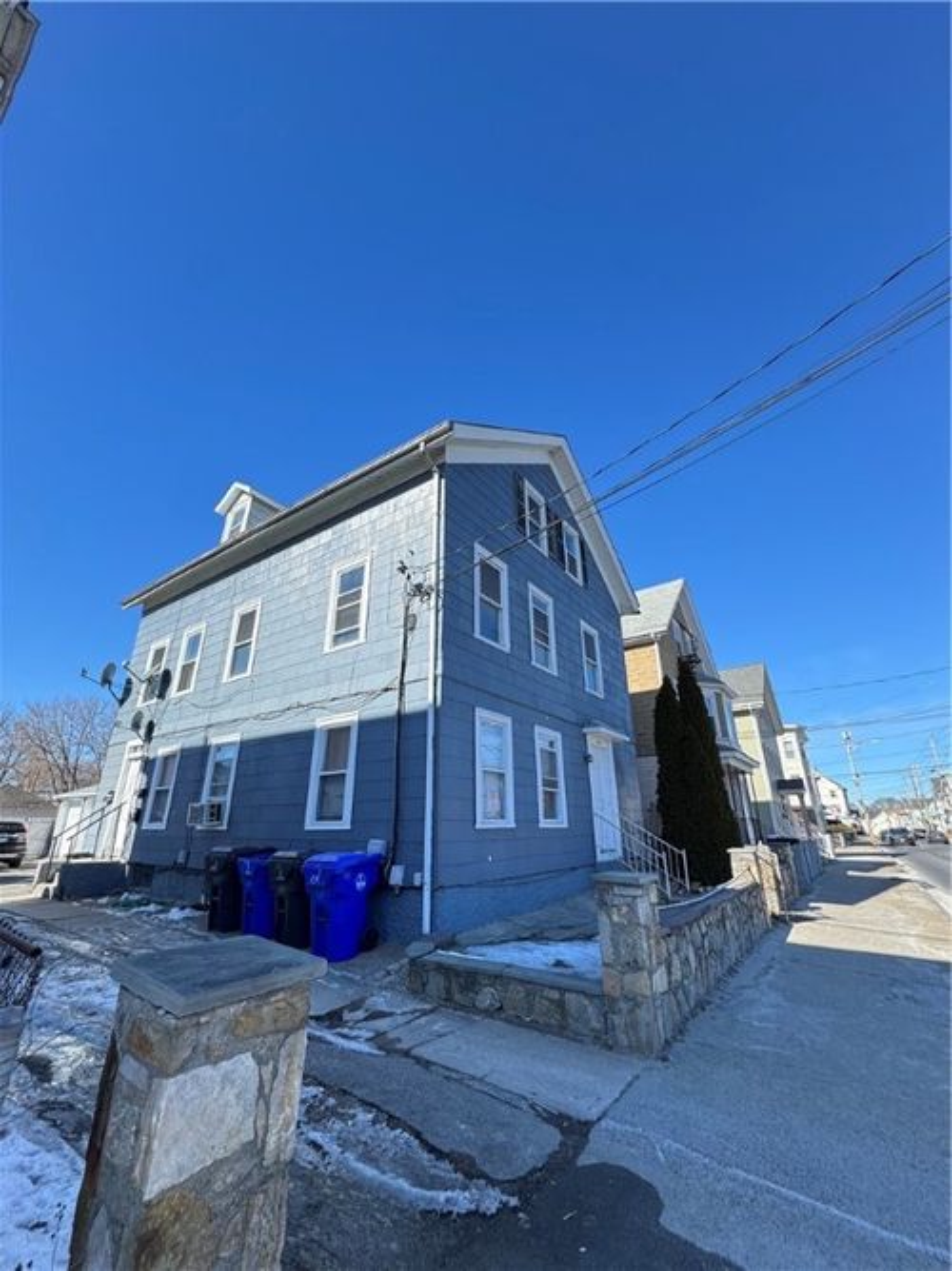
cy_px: 636
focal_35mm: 14
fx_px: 514
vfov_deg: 102.1
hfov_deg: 85.7
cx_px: 476
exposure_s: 1/565
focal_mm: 2.22
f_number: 2.2
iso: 40
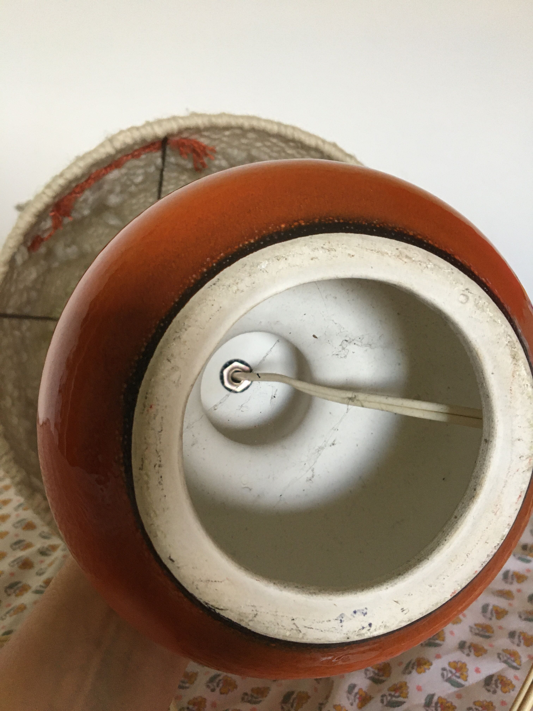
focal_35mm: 29
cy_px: 356
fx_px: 595
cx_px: 266
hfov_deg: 48.2
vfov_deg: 61.7
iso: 160
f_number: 2.2
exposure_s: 1/33
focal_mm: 4.15
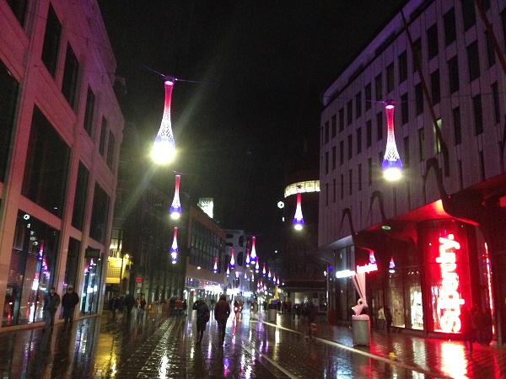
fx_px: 482
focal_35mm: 33
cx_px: 253
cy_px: 190
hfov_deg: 55.4
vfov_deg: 42.9
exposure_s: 1/15
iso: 800
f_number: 2.4
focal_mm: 4.12
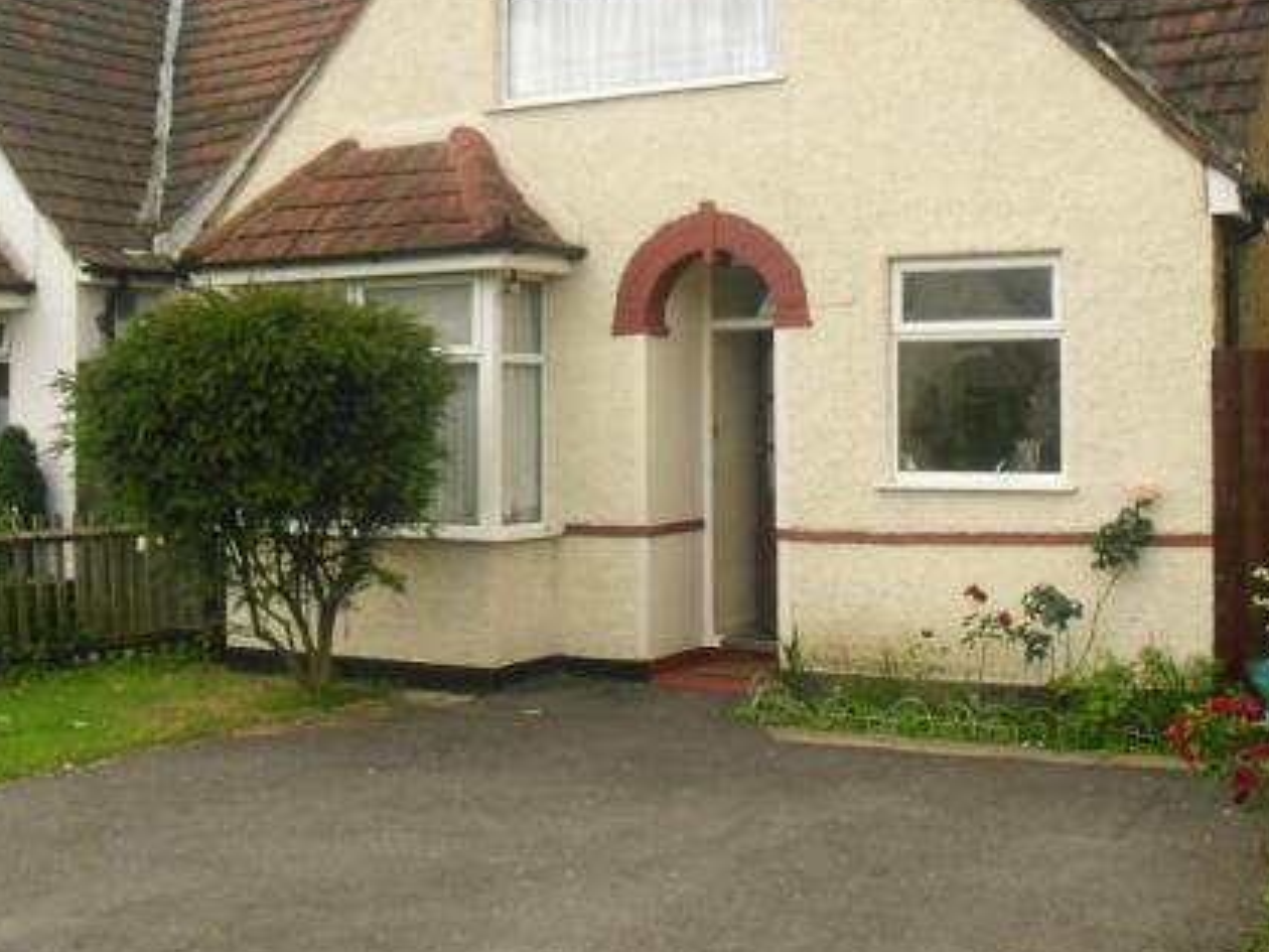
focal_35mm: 50
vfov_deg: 28.9
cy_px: 325
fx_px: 1833
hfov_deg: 38.1
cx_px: 718
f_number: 7.8
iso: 200
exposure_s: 1/200
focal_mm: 6.3
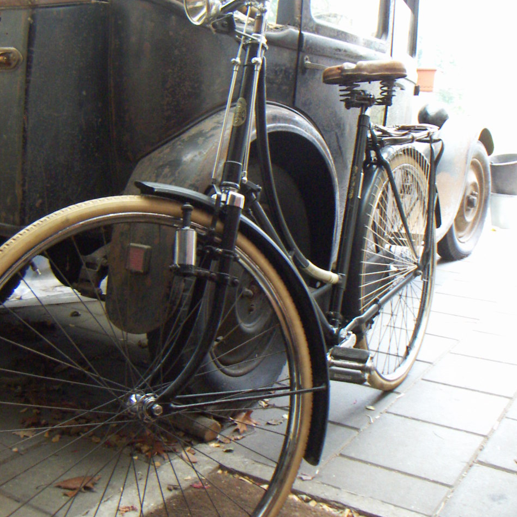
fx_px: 727
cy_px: 176
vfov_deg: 38.8
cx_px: 262
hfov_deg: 39.2
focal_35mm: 43
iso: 200
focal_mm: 4.7
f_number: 2.8
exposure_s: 1/13
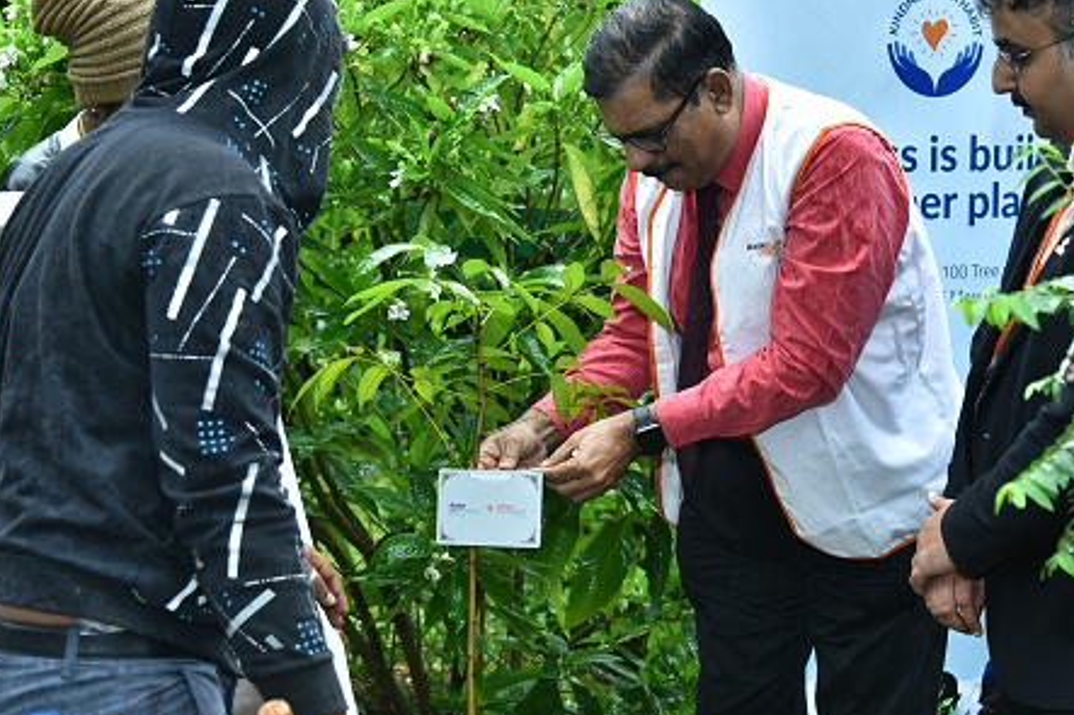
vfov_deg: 16.2
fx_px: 2505
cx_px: 672
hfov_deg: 24.1
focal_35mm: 84
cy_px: 344
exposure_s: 1/160
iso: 640
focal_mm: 62
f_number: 4.5
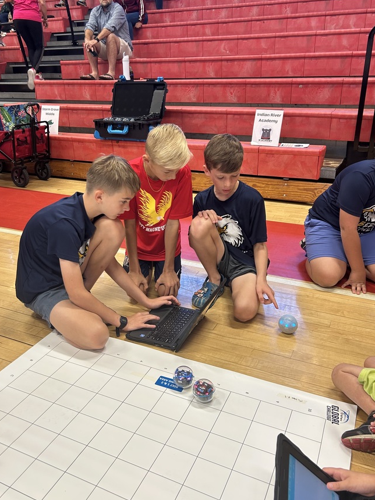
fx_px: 448
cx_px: 160
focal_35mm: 31
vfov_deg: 58.3
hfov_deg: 45.3
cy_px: 240
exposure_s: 1/120
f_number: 1.5
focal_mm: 5.7
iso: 100
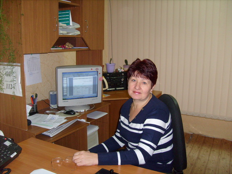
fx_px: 235
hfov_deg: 52.6
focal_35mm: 35
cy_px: 87
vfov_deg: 40.7
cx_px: 116
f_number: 2.8
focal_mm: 5.8
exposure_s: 1/45
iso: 100
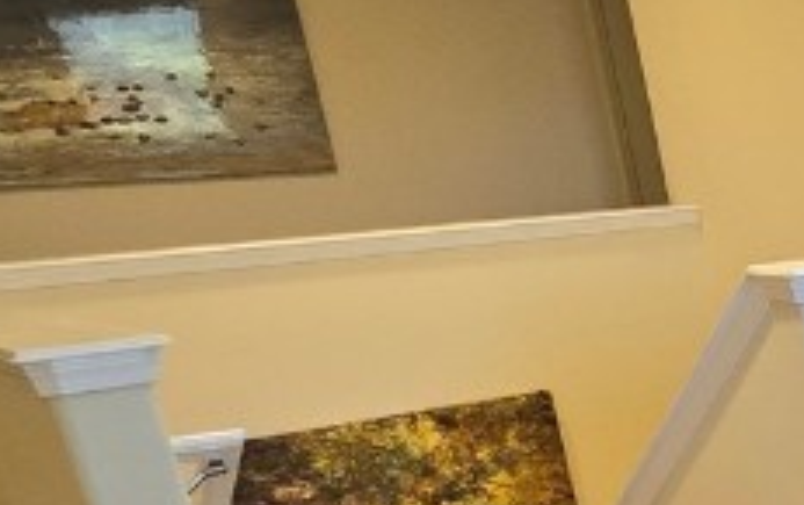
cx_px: 1584
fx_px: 1338
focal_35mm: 61
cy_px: 491
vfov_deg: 20.7
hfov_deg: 19.6
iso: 200
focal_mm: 2.2
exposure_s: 1/60
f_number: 2.2
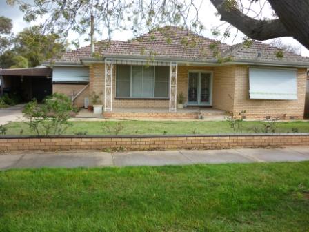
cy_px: 116
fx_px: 295
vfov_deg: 42.9
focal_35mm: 33
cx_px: 154
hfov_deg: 55.4
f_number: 2.8
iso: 80
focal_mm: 5.5
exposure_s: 1/250
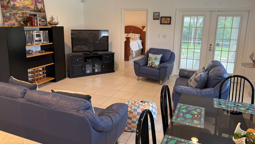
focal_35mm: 27
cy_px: 59
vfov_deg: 42.7
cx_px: 126
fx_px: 183
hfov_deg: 69.9
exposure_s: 1/60
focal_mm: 6.76
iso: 125
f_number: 1.78
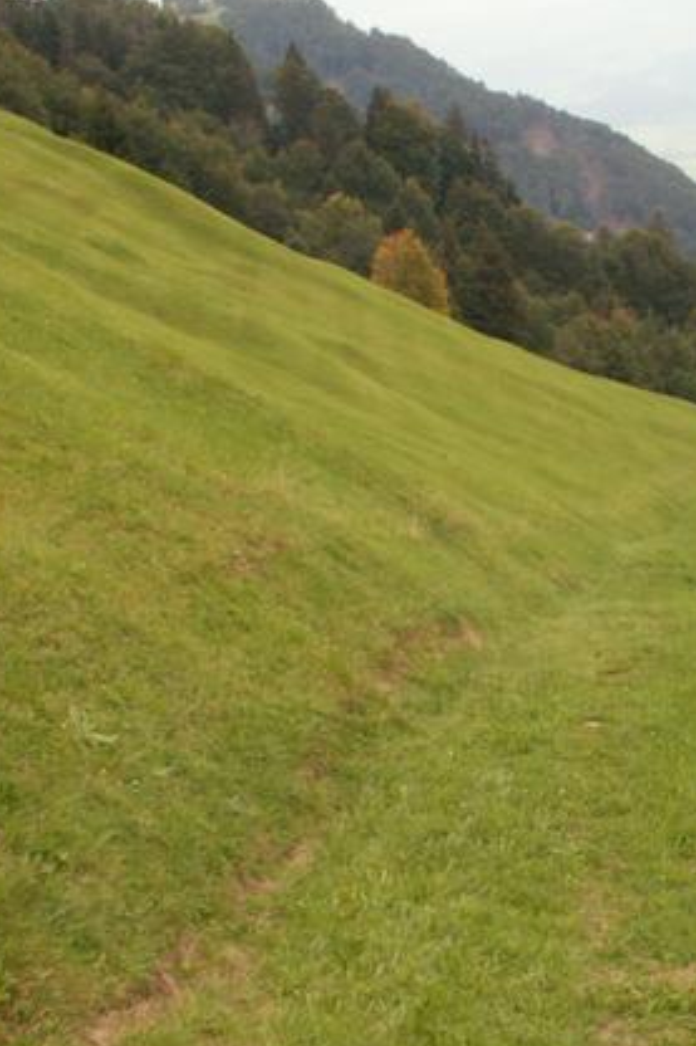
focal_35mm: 56
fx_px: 1625
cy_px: 591
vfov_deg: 35.6
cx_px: 729
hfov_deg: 23.0
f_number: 8
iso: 50
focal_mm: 5.86
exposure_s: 1/50
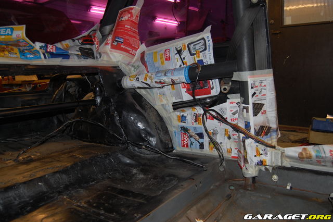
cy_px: 111
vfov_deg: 43.6
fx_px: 277
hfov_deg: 62.0
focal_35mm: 30
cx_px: 166
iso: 400
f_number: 3.8
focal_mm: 20
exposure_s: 1/60
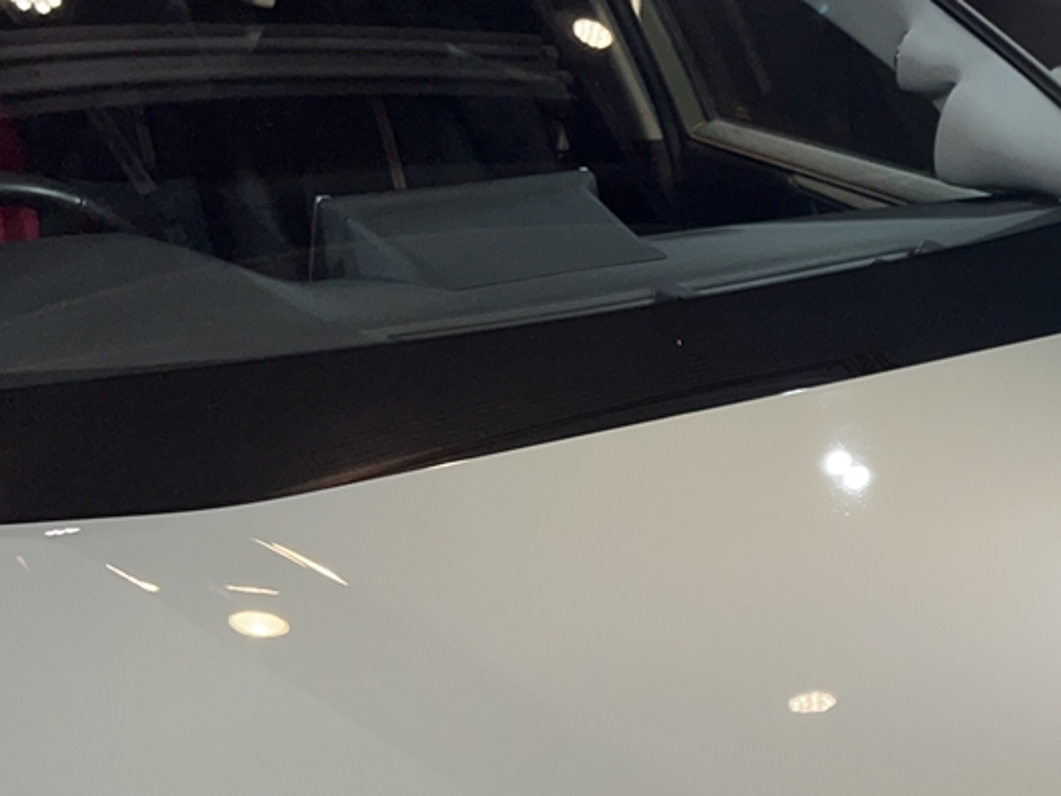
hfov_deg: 27.6
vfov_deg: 23.3
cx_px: 1216
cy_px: 448
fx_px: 1931
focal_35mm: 63
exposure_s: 1/174
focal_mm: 5.1
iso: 40
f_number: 1.6
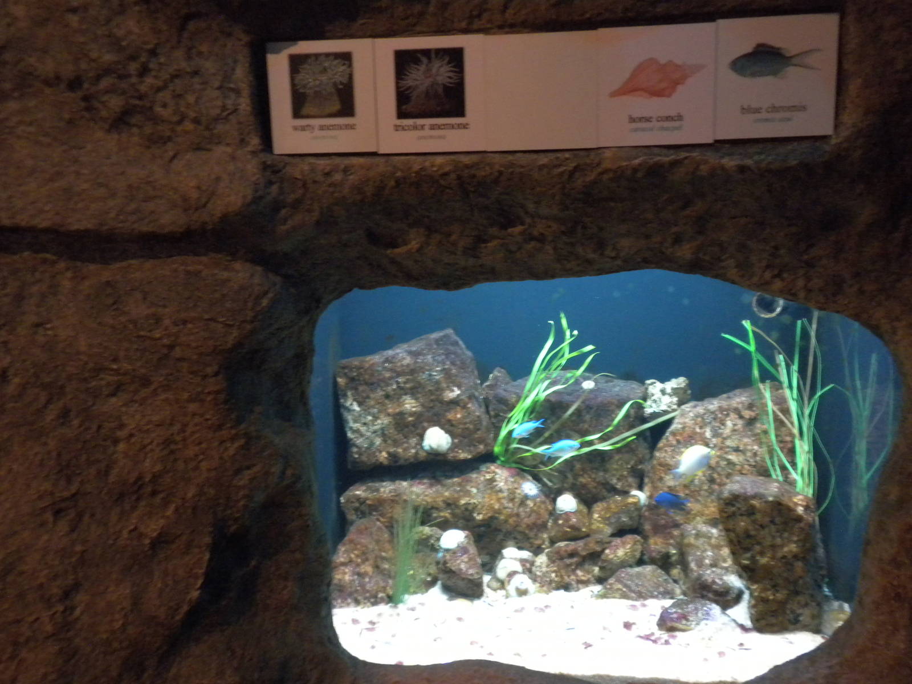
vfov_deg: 38.7
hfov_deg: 50.1
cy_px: 342
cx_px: 456
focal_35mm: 37
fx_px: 975
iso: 400
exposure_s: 1/7.3
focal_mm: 6.6
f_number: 3.5
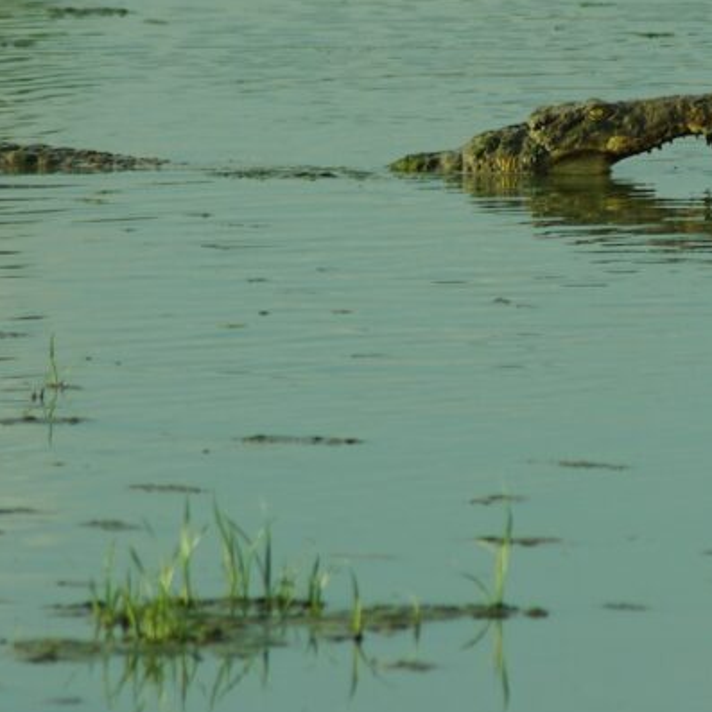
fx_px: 22991
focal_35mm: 988
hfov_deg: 1.8
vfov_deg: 1.8
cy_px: 177
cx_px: 674
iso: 100
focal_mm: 300
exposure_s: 1/250
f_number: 8
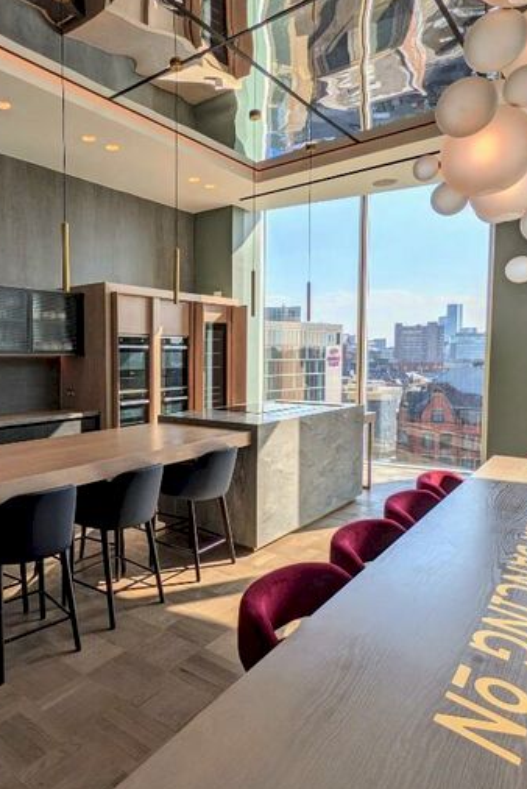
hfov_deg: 53.3
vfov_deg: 76.1
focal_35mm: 23
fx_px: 504
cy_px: 394
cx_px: 148
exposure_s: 1/935
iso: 39
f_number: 2.2
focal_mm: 2.22
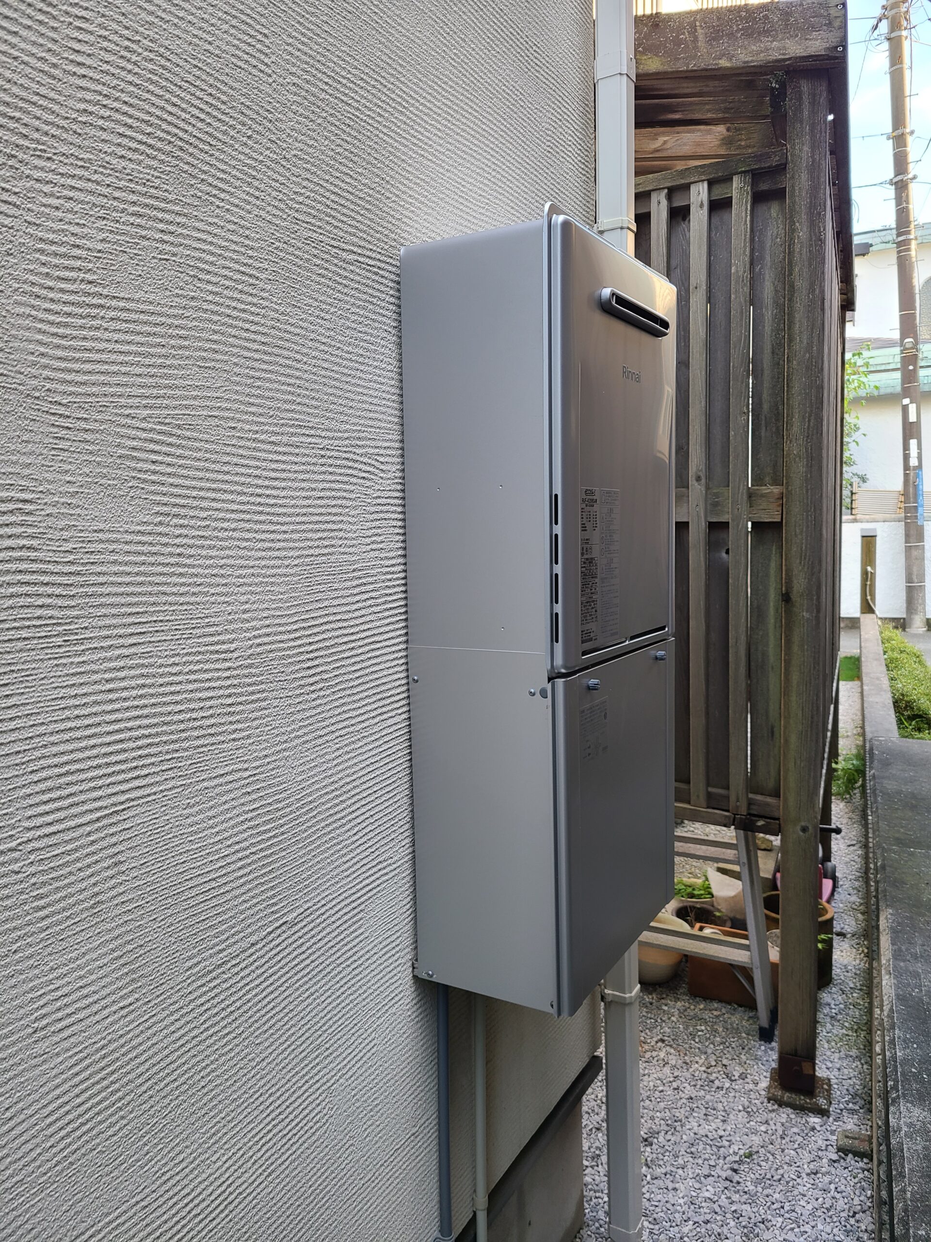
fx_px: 932
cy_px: 621
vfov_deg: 67.3
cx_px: 466
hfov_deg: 53.1
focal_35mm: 26
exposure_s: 1/50
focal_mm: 5.4
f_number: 1.8
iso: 50
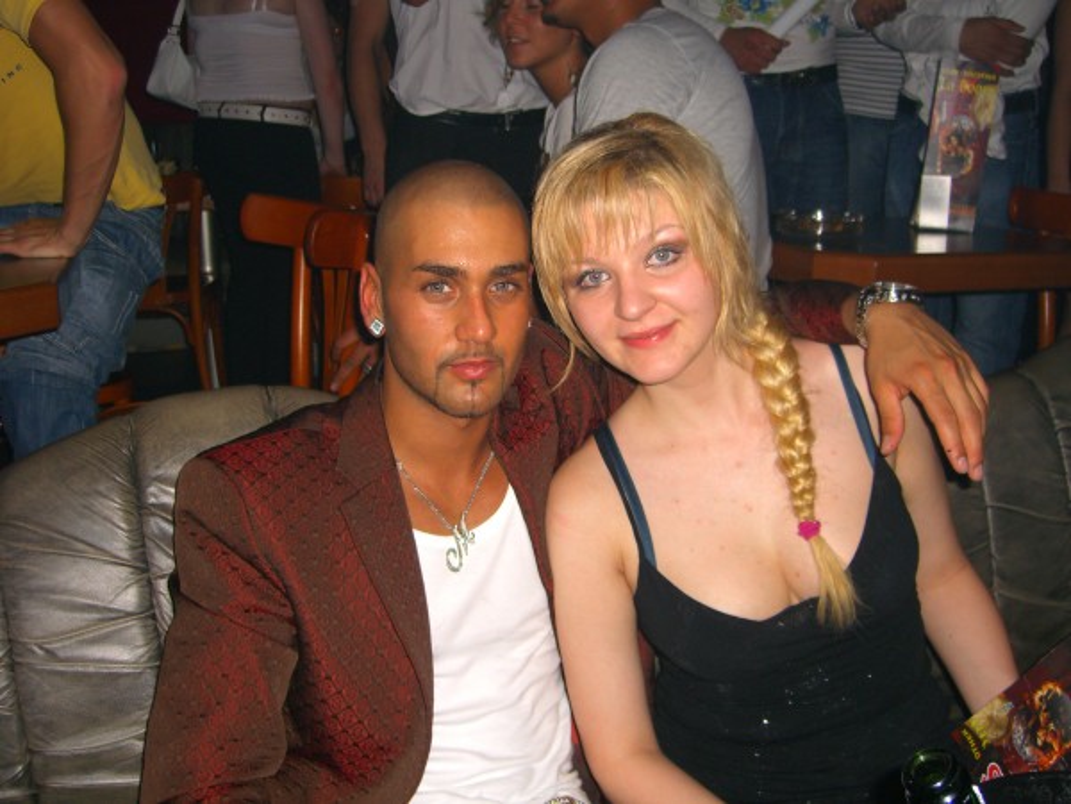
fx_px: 1176
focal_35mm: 38
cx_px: 536
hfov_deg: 49.0
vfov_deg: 37.7
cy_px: 402
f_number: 2.8
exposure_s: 1/60
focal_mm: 7.9
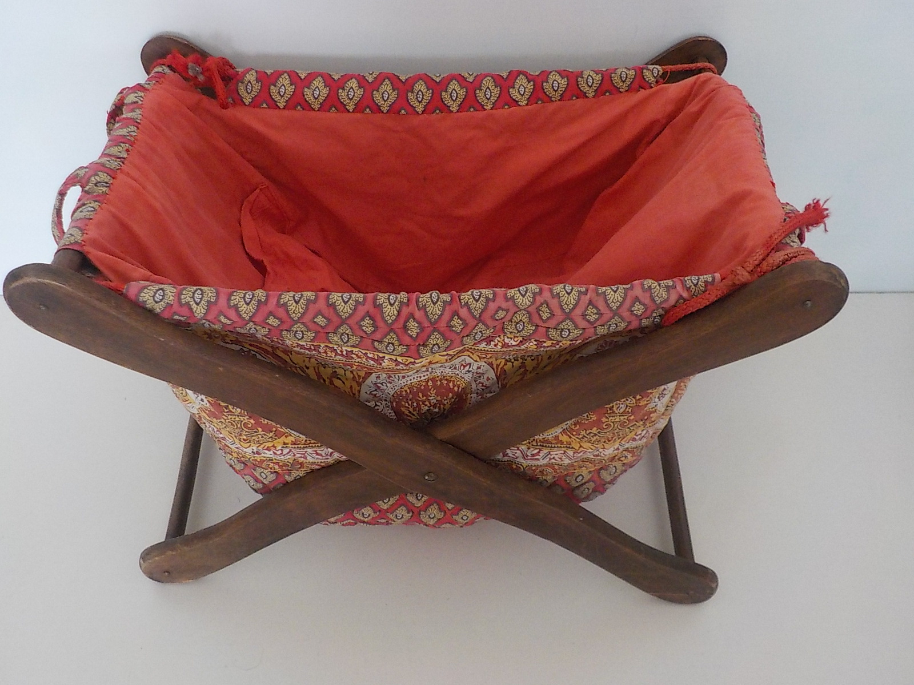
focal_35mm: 30
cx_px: 457
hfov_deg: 60.0
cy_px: 342
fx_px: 792
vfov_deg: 46.8
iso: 400
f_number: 3.3
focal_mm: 4.1
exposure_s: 1/30
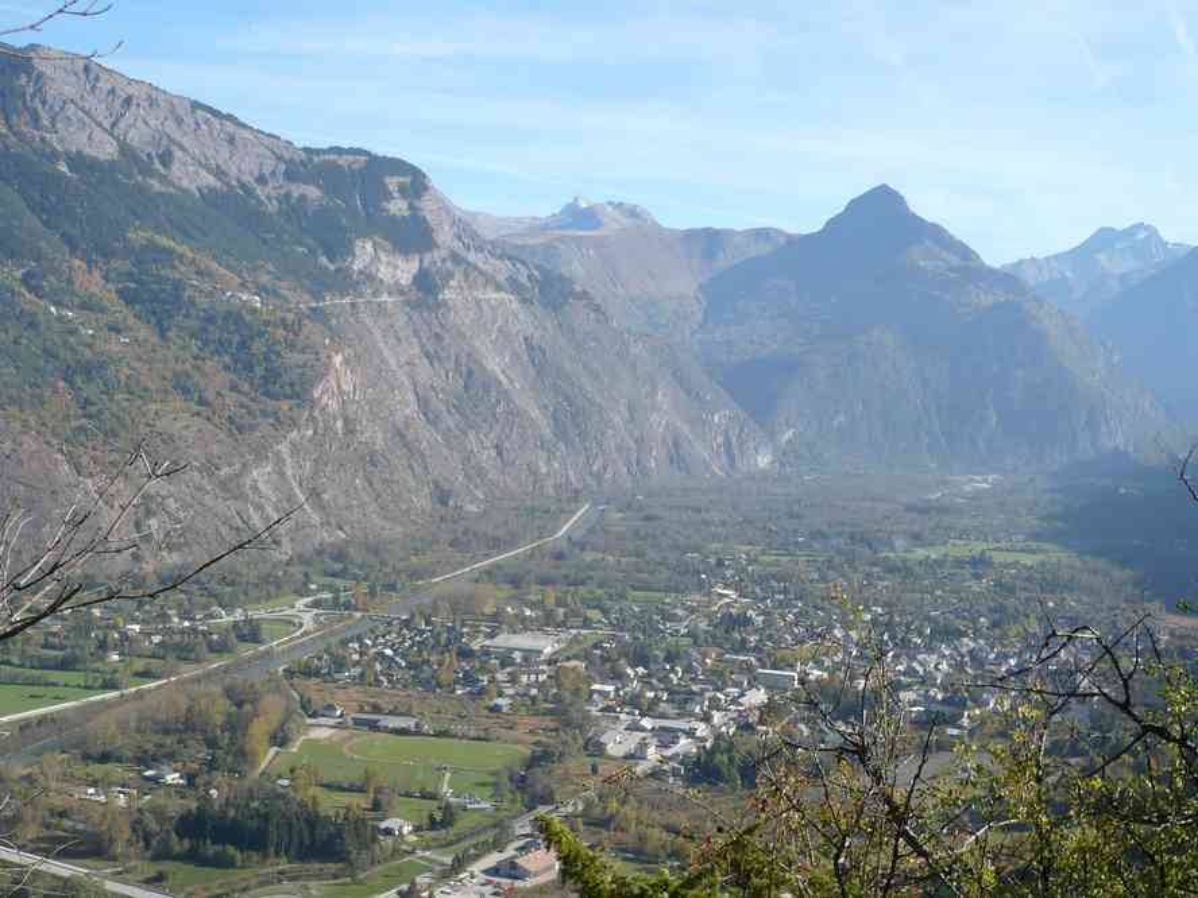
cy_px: 449
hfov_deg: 44.8
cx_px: 599
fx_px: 1454
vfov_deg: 34.3
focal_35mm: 42
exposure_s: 1/800
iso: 100
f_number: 2.8
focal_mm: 5.8
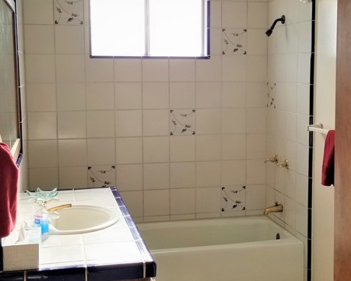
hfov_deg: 49.8
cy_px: 132
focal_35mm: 36
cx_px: 220
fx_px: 374
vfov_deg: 41.1
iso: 50
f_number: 1.7
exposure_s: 1/328
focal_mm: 4.25
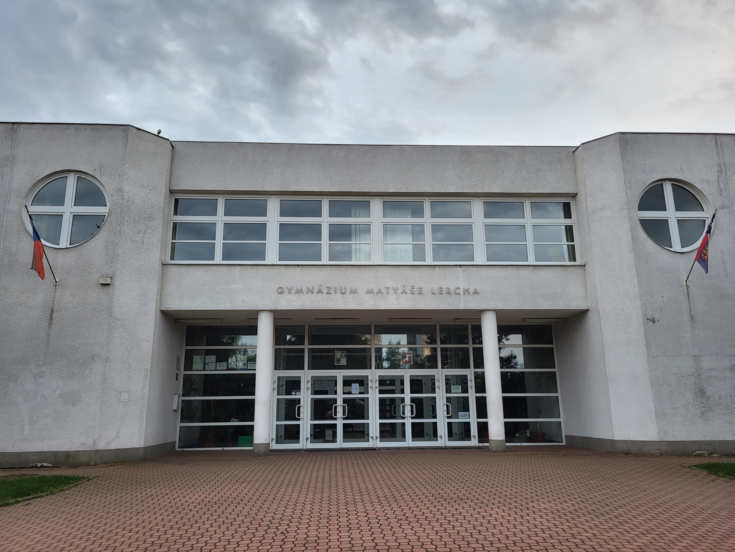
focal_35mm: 26
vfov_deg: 53.1
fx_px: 552
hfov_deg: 67.3
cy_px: 276
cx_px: 368
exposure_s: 1/128
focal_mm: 5.4
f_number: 1.8
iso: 40
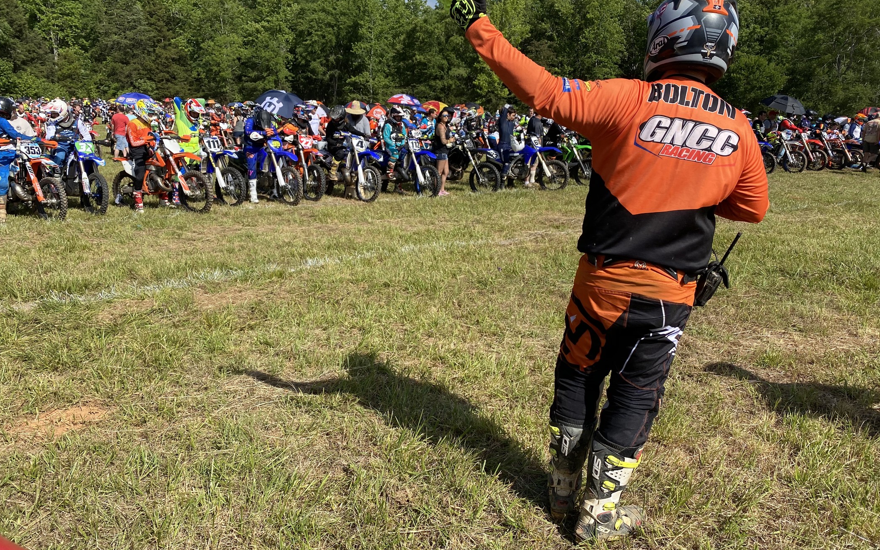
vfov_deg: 44.5
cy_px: 274
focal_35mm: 28
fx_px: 671
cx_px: 441
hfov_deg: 66.5
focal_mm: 4.25
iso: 32
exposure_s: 1/2358
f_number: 1.8
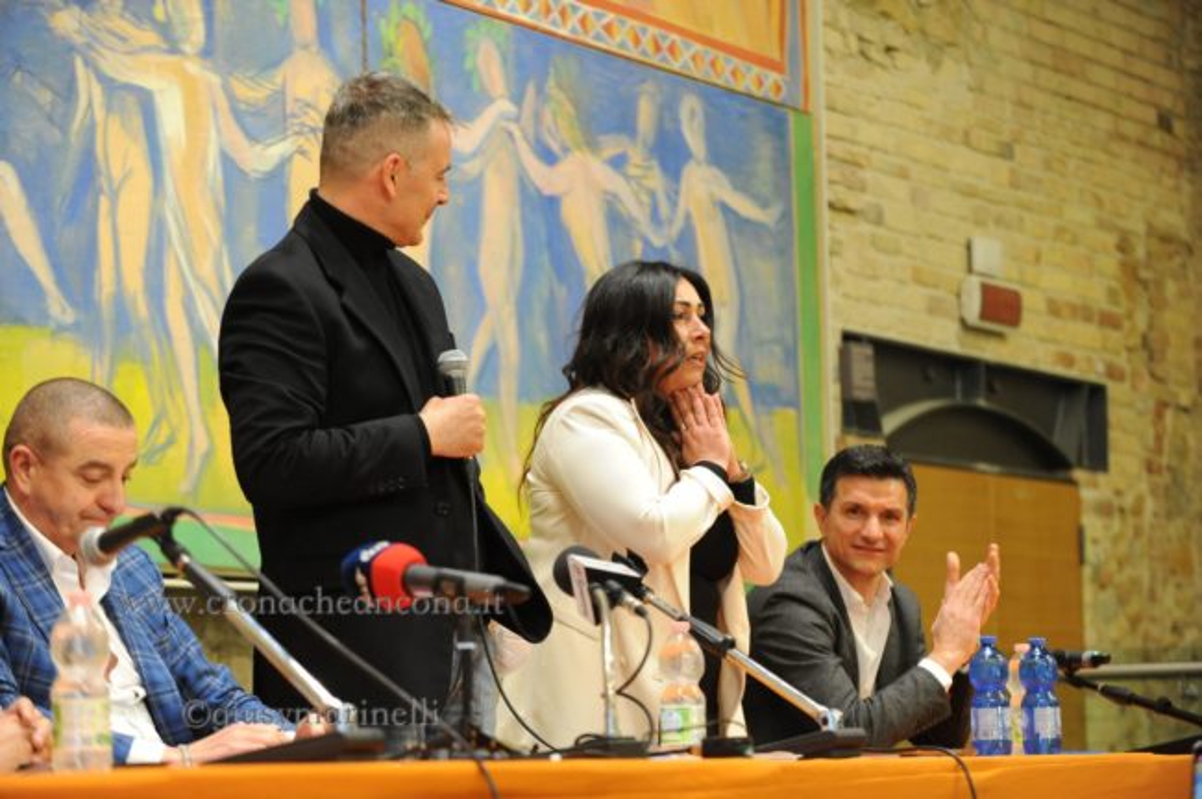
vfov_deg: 11.8
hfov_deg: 17.7
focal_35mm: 116
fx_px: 3869
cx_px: 601
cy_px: 400
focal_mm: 116
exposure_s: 1/60
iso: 2000
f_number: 3.5
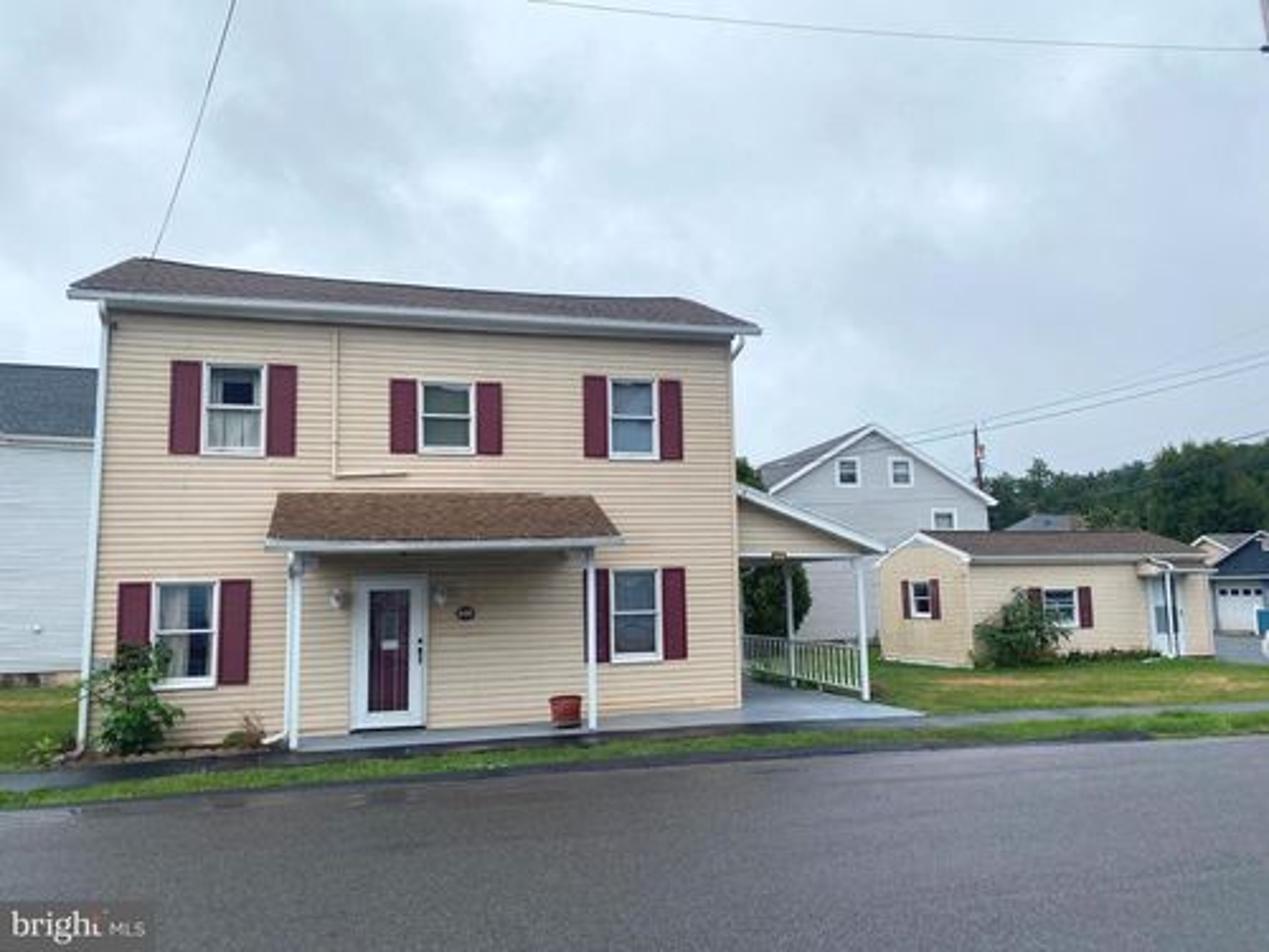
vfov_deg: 53.1
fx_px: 953
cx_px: 634
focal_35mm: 26
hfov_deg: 67.3
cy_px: 476
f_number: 1.8
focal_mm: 4.25
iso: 32
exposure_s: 1/644
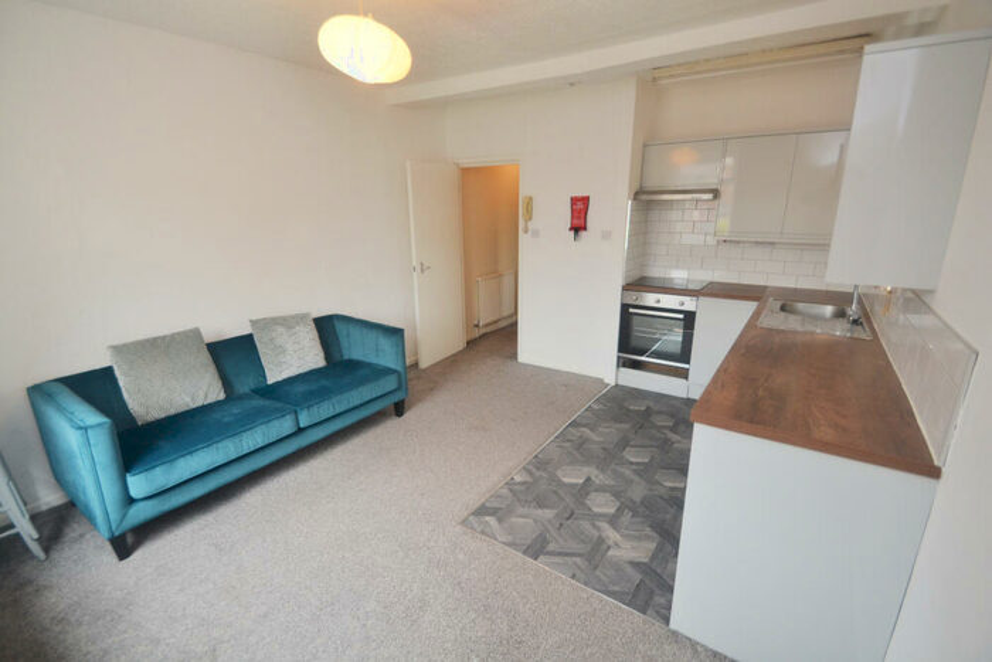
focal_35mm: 15
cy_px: 331
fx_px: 413
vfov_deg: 77.4
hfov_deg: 100.4
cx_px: 496
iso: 450
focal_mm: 10
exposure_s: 1/60
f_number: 3.5
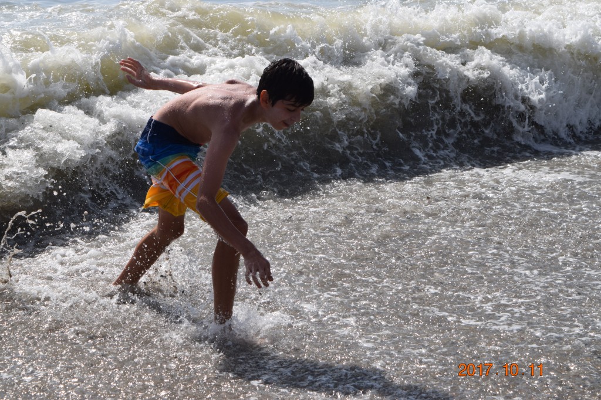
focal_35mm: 82
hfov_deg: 24.6
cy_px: 200
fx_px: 1377
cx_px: 300
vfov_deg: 16.5
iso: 400
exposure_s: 1/2000
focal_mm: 55
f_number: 8
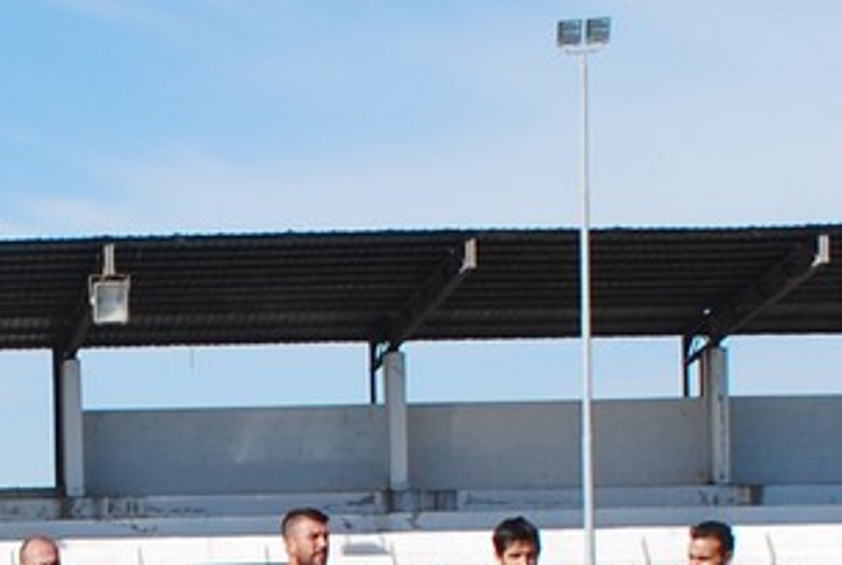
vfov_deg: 8.5
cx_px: -231
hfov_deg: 12.5
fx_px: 3726
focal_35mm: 159
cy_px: 839
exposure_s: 1/250
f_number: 8
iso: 100
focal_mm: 18
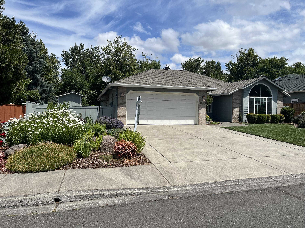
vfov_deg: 53.1
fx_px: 229
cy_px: 114
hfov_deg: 67.3
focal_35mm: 26
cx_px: 152
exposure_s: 1/5076
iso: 50
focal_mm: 5.1
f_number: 1.6
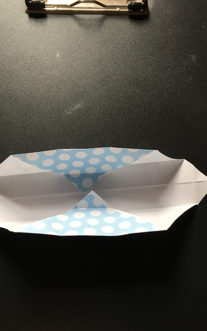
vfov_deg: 61.2
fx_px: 280
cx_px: 95
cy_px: 166
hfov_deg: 40.6
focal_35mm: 31
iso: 40
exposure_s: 1/30
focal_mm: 4.15
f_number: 2.2
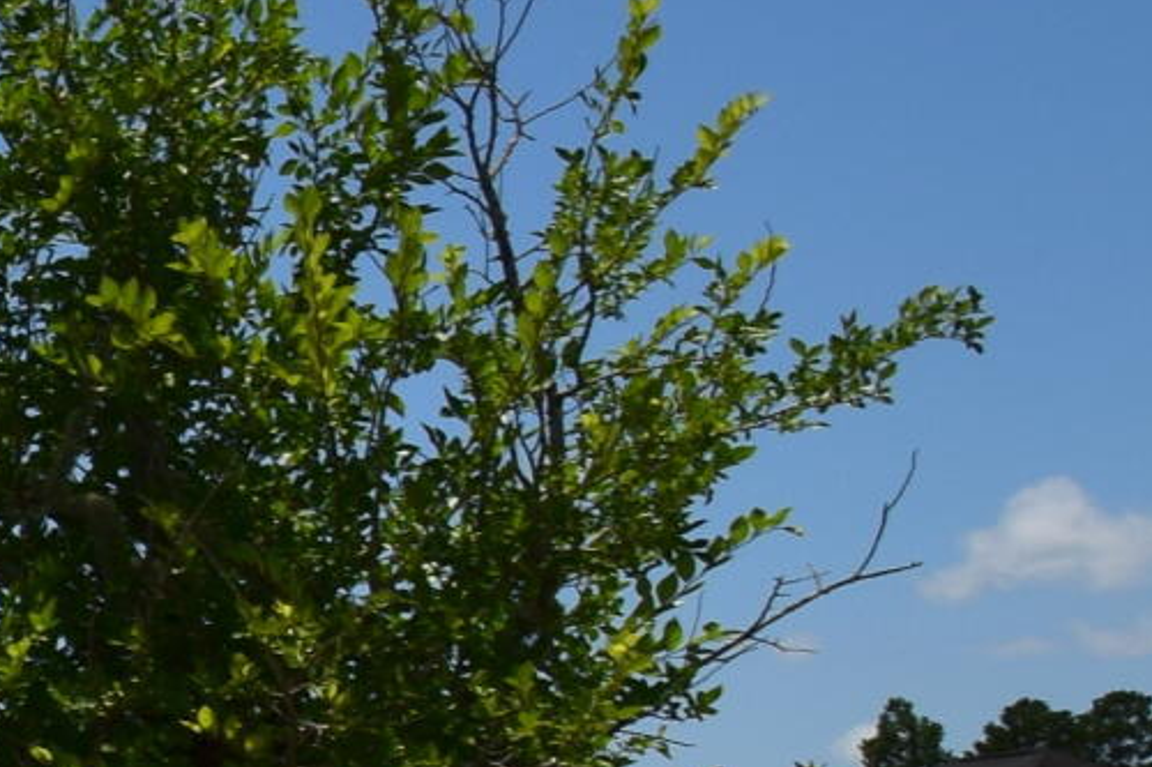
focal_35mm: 90
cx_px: -1629
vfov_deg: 14.6
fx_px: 2879
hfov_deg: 14.5
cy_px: 986
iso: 100
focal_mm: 10
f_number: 13
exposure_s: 1/200
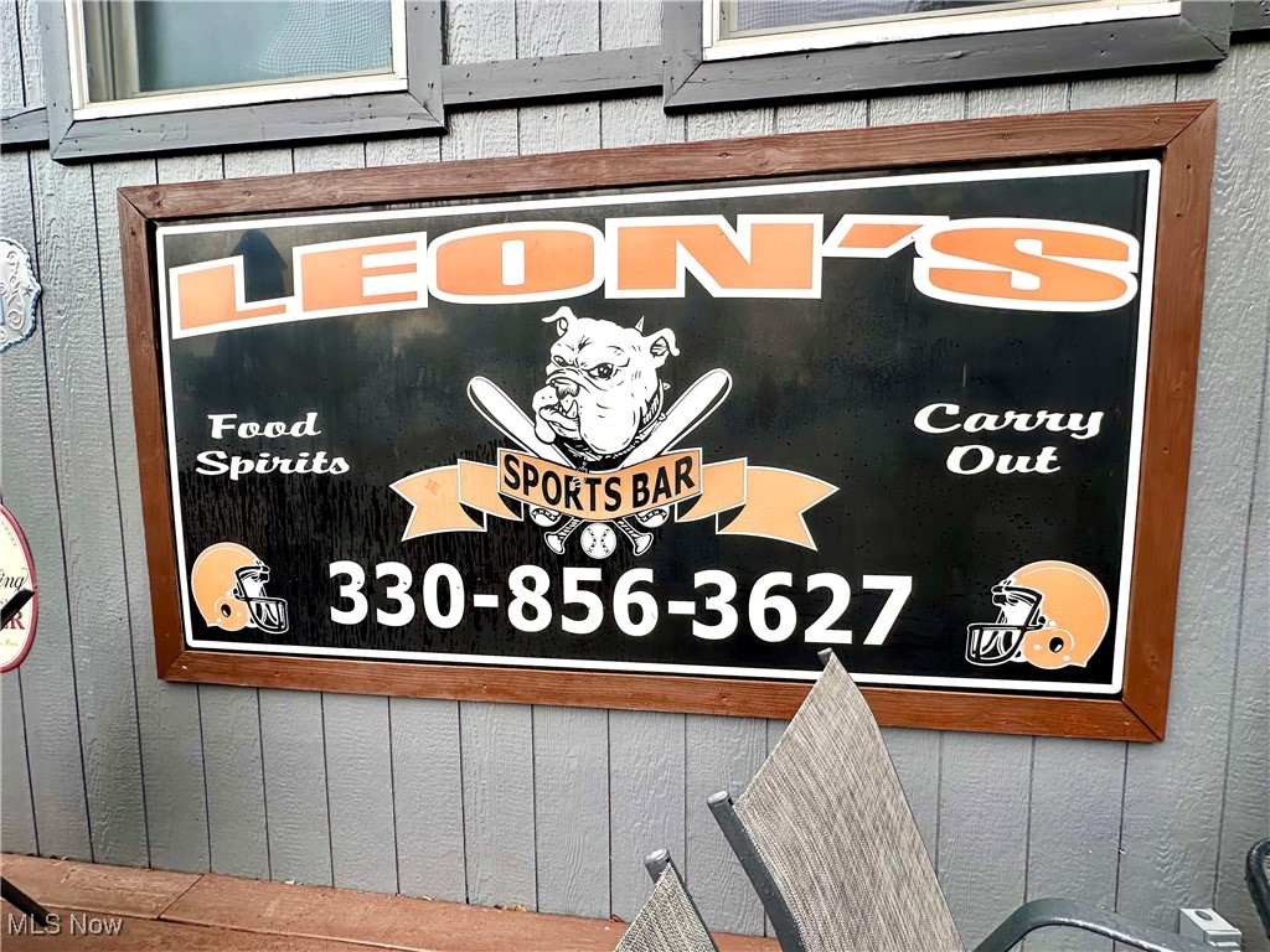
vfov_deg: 85.7
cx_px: 635
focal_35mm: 14
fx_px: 514
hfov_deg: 102.1
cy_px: 476
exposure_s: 1/161
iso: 40
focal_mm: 2.22
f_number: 2.2
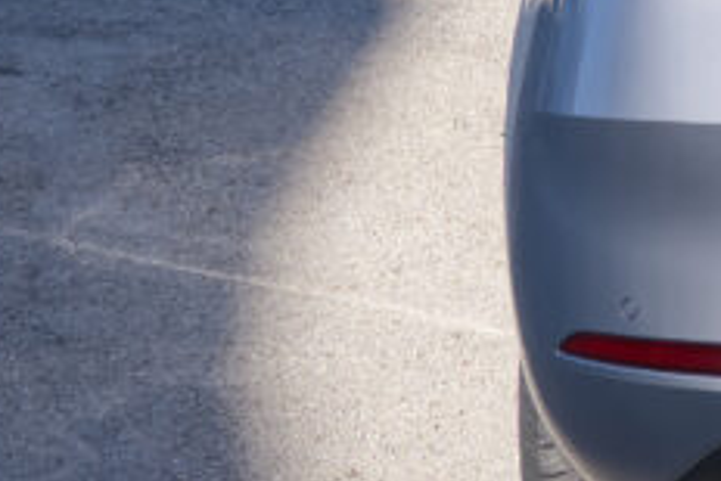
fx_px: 3186
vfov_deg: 8.6
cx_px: 1371
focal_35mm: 159
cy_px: -93
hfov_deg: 11.8
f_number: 9
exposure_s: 1/200
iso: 160
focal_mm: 24.2
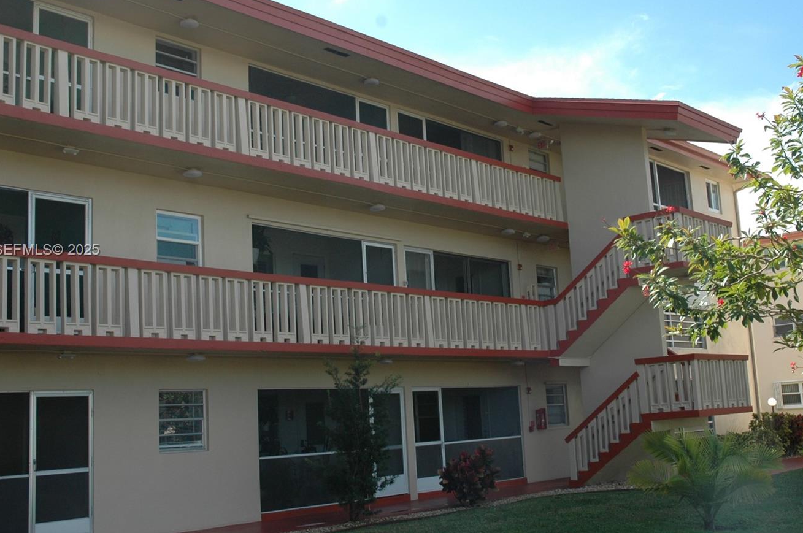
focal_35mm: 44
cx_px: 399
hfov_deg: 44.6
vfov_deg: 30.4
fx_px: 980
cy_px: 251
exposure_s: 1/320
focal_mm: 24
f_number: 9
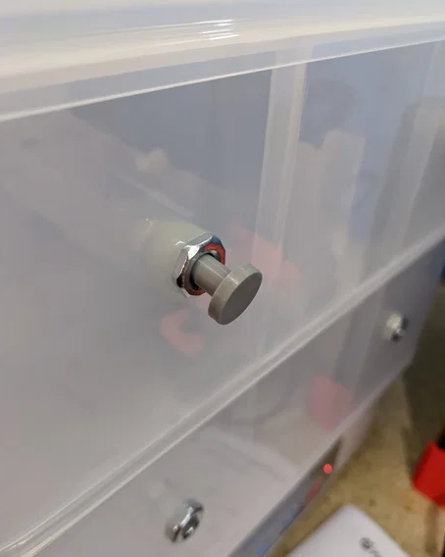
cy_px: 299
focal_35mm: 29
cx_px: 218
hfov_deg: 49.9
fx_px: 478
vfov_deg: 60.4
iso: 616
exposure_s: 1/120
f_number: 1.73
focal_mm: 4.38
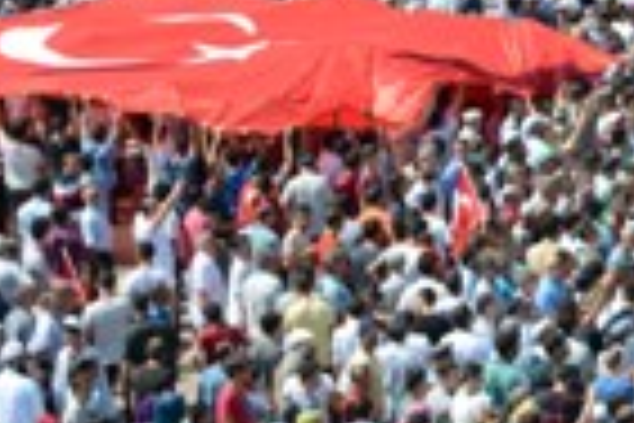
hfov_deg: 7.5
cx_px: 710
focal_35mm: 271
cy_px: 106
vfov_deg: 5.1
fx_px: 4772
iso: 2000
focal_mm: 85
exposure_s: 1/2000
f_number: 11
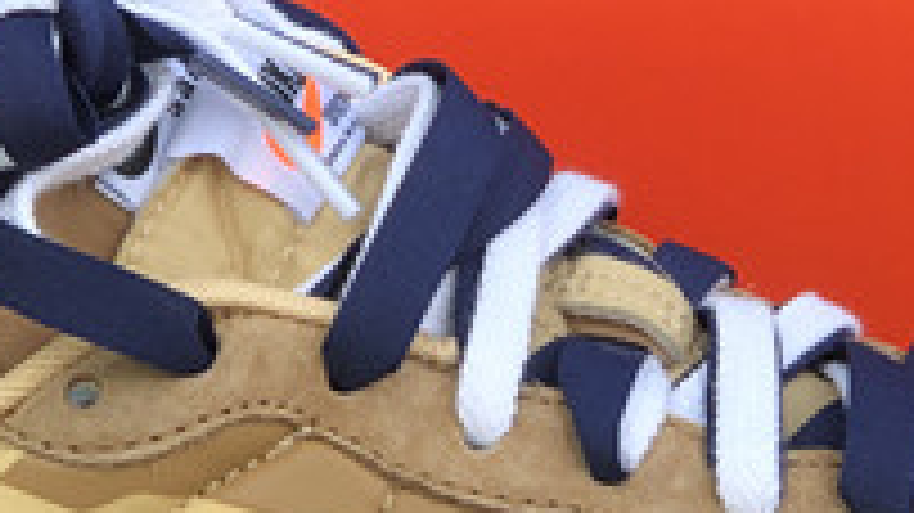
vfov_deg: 5.9
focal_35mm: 207
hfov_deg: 10.4
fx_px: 5015
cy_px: 128
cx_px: 626
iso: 16
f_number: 2.4
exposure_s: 1/390
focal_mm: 6
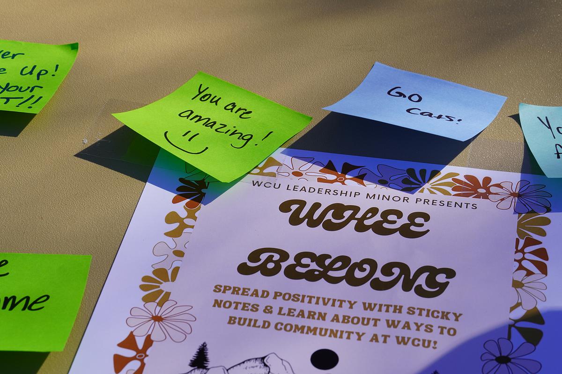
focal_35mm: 84
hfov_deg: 24.2
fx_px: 1311
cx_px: 281
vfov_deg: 16.3
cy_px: 187
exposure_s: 1/200
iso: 100
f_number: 11
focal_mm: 56
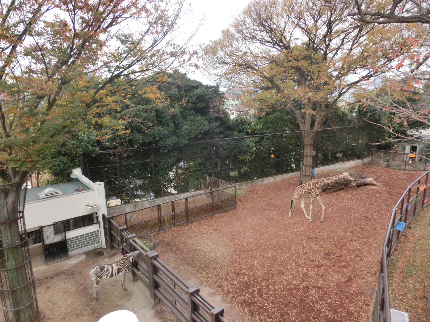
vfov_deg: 56.8
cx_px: 215
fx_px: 298
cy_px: 161
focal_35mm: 24
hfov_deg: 71.6
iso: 80
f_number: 3
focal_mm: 4.2
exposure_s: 1/125
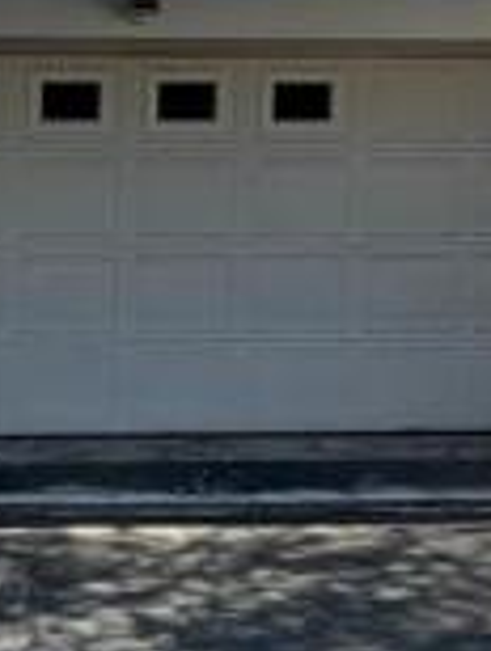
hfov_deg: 17.7
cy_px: -42
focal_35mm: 81
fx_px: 1528
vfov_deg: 22.8
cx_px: -34
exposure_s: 1/552
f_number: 1.8
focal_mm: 1.57
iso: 32
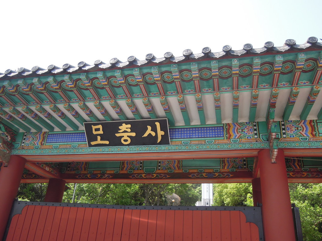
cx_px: 161
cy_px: 120
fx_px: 288
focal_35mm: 31
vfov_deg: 45.4
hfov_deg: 58.4
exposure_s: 1/640
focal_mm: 5.5
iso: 160
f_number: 3
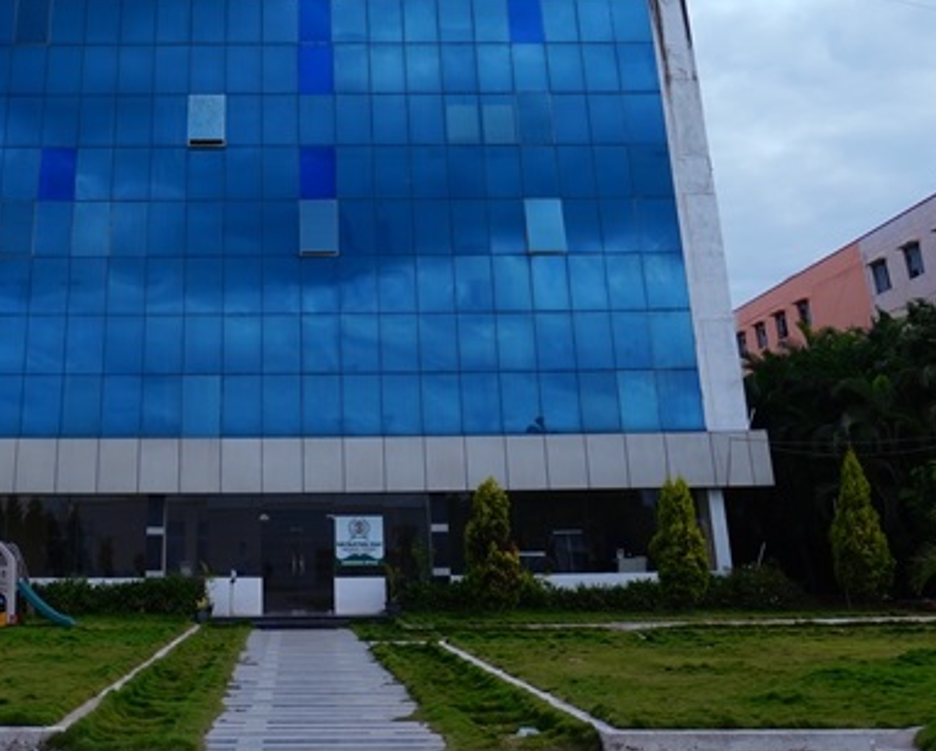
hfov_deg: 44.8
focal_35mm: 40
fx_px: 1109
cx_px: 285
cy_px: 84
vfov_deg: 35.3
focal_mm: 16
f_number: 4
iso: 50
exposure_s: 1/400
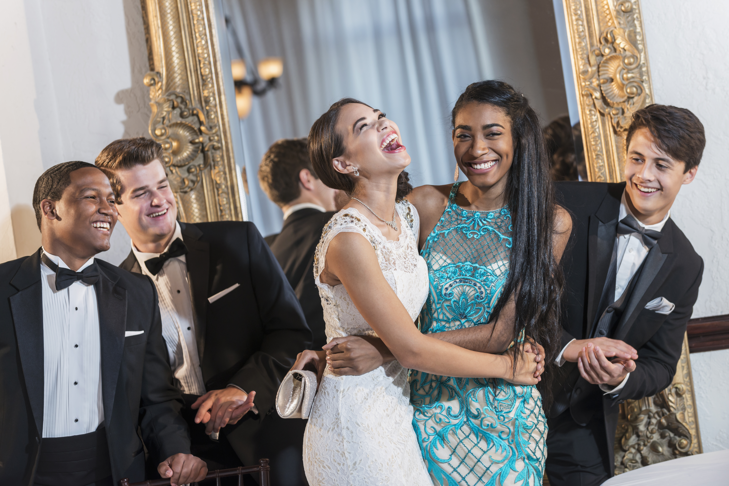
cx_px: 364
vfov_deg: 12.5
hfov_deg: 18.6
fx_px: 2228
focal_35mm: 110
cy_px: 243
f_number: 4
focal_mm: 110
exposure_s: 1/200
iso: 250
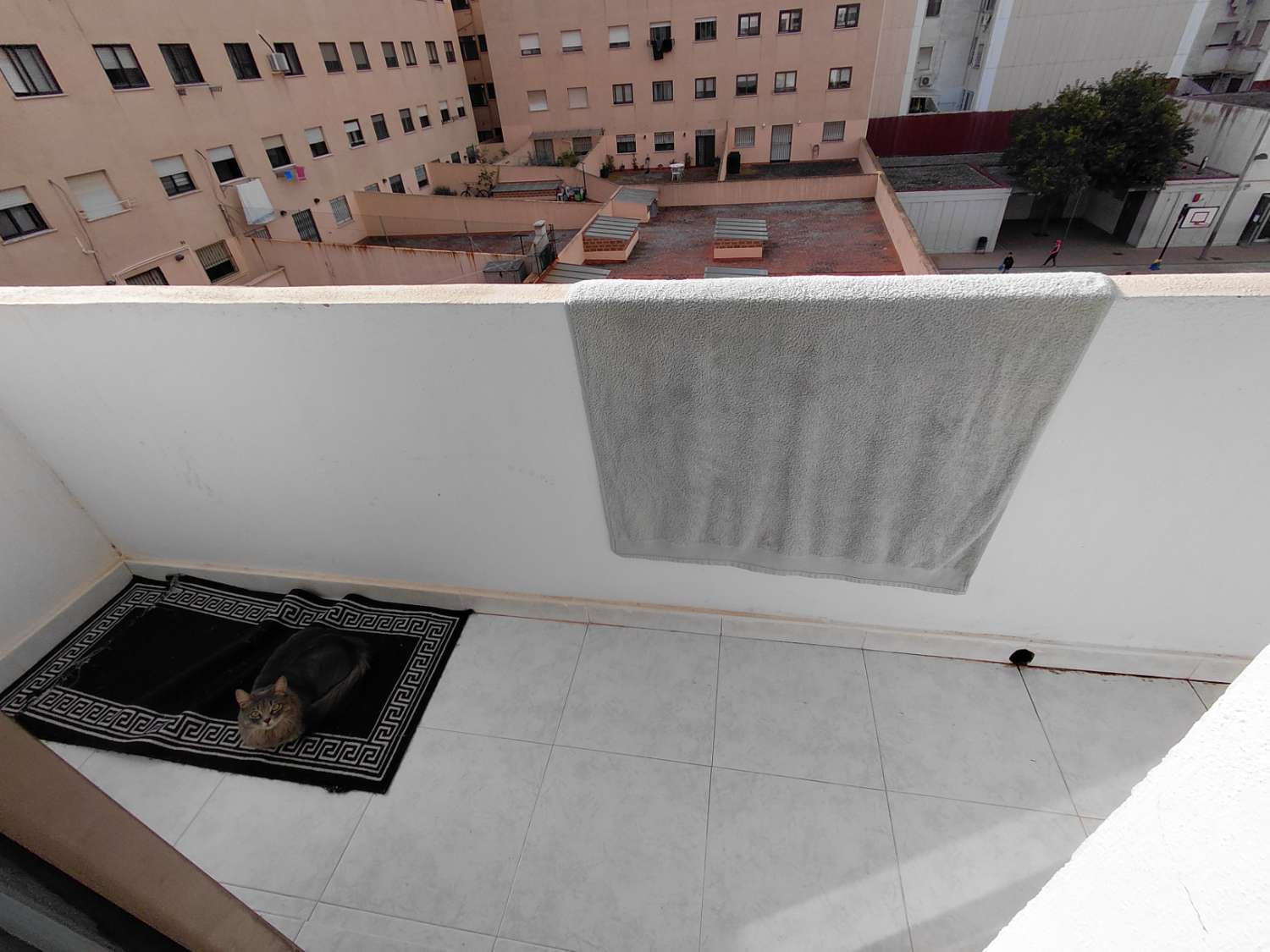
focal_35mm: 16
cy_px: 476
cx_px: 635
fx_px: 587
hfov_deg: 94.5
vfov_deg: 78.1
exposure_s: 1/1285
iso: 40
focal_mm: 1.64
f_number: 2.2
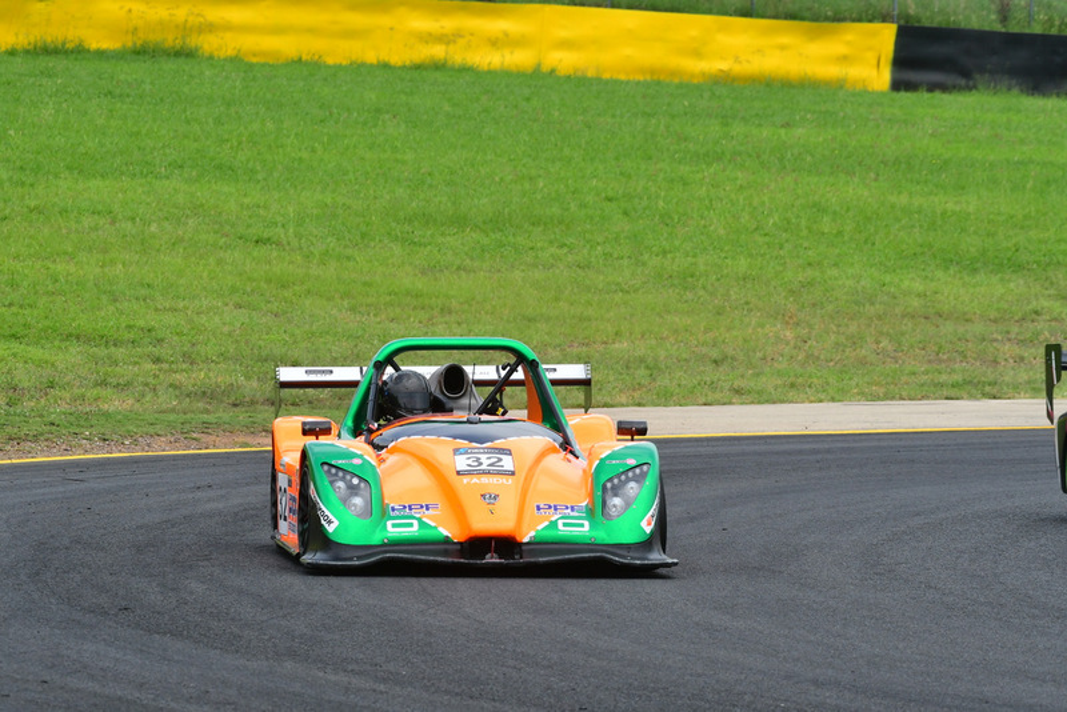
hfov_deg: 5.7
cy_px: 356
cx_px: 534
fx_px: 10673
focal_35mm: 360
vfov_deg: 3.8
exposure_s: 1/640
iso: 500
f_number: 10
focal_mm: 240
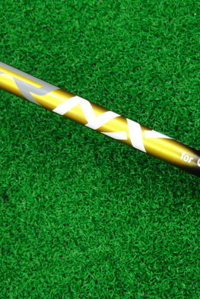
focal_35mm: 52
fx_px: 433
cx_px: 141
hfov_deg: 25.8
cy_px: 150
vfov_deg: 38.2
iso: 400
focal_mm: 6.42
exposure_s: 1/40
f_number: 3.6
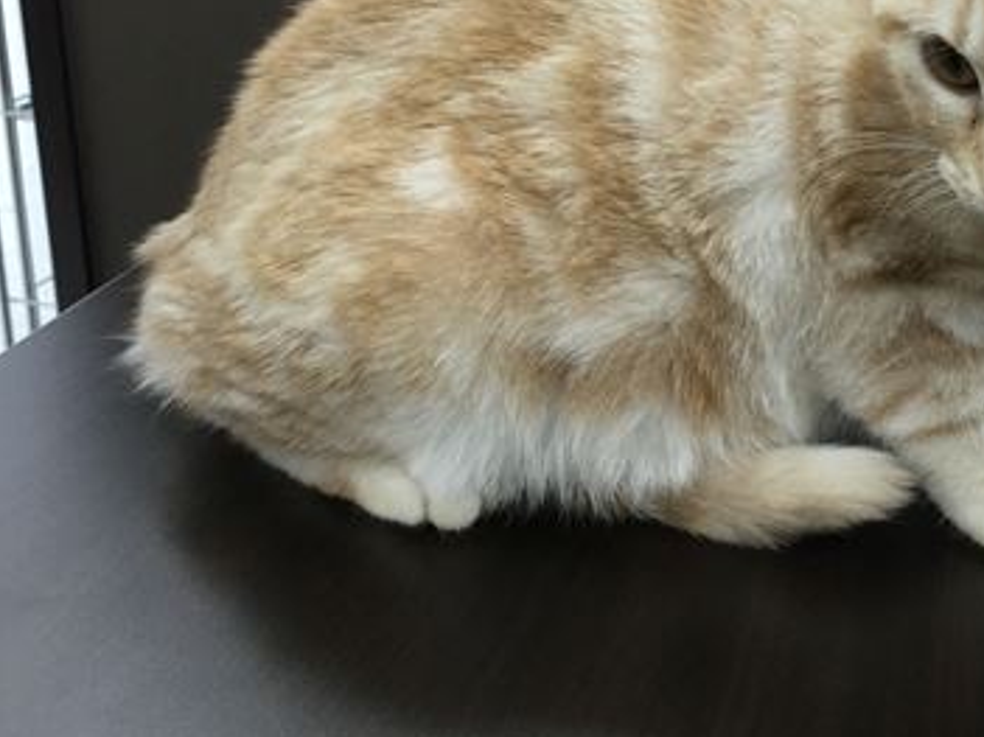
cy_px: 216
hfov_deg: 35.1
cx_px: 785
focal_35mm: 53
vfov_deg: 27.3
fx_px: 1506
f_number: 2.4
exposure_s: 1/33
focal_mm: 3.3
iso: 32
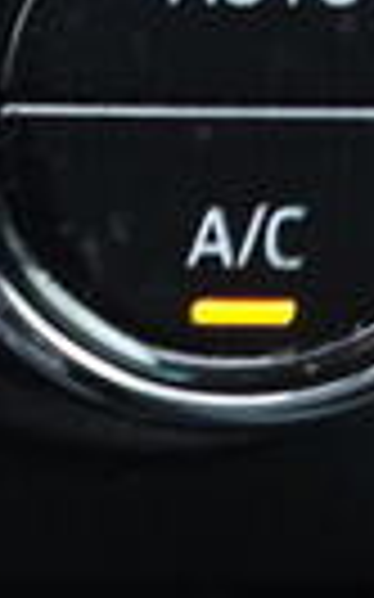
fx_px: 4620
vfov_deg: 7.3
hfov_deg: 4.3
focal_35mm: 283
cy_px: -411
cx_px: -1158
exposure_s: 1/40
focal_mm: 24
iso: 800
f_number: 2.8
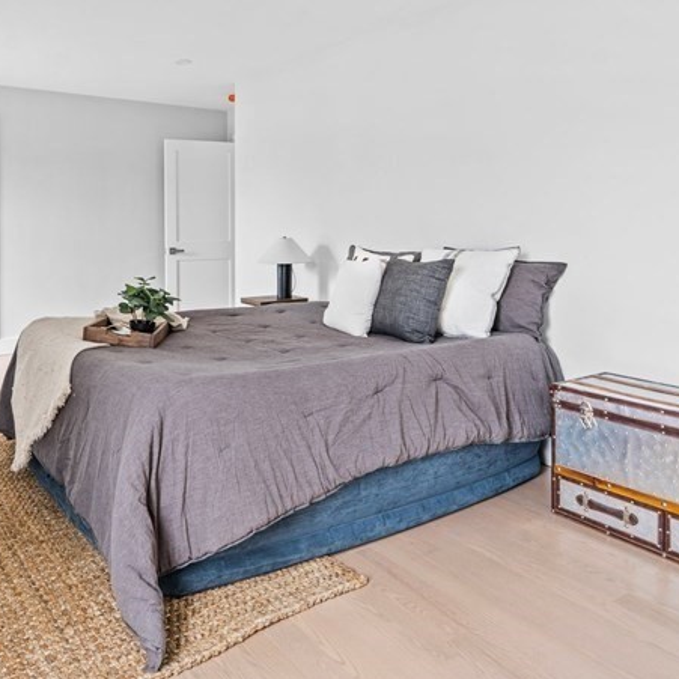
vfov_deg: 58.0
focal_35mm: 27
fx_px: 599
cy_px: 235
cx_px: 218
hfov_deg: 57.6
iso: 100
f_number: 8
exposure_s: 1
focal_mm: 14
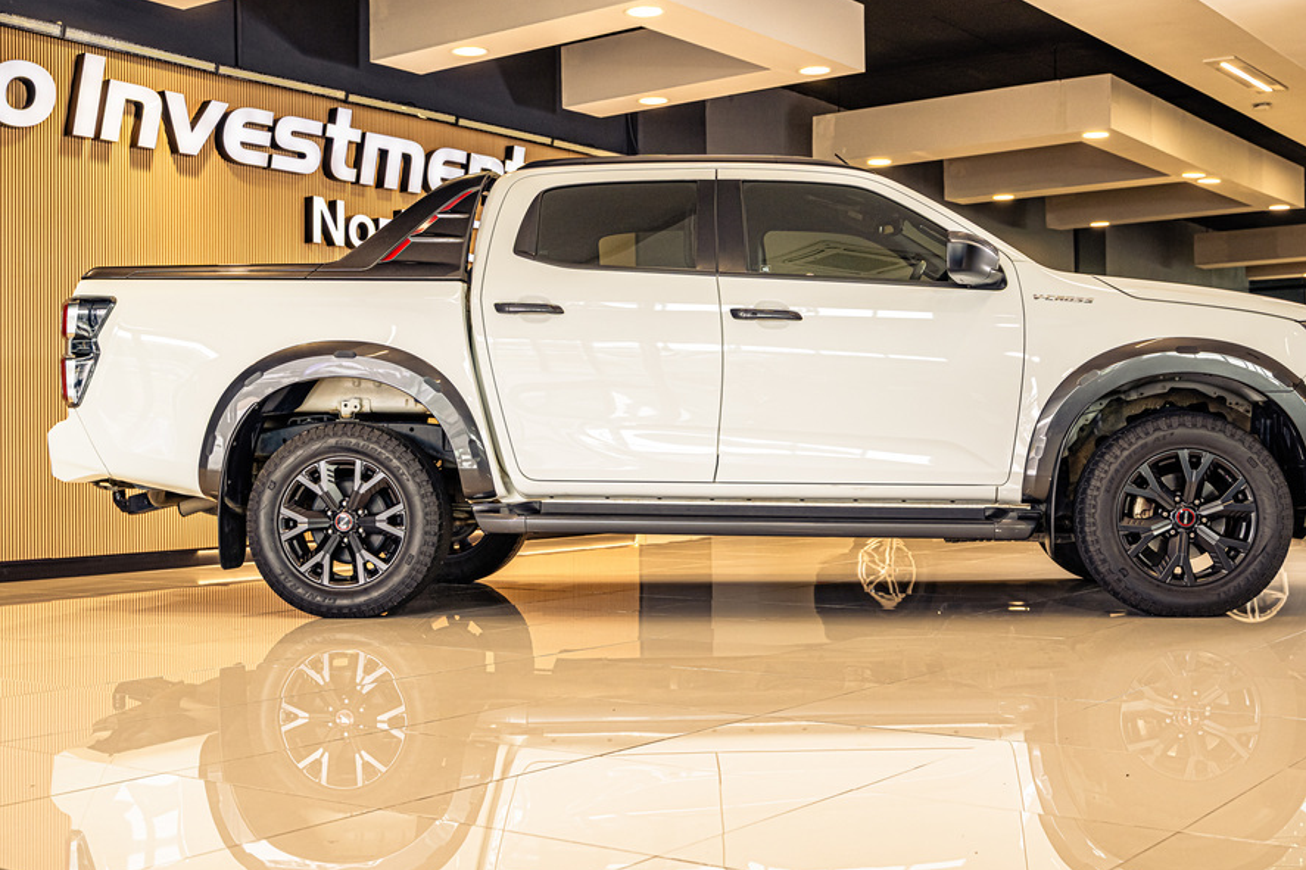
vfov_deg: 29.8
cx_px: 706
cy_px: 400
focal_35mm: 45
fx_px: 1632
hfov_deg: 43.6
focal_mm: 39
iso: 800
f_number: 4.5
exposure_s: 1/125
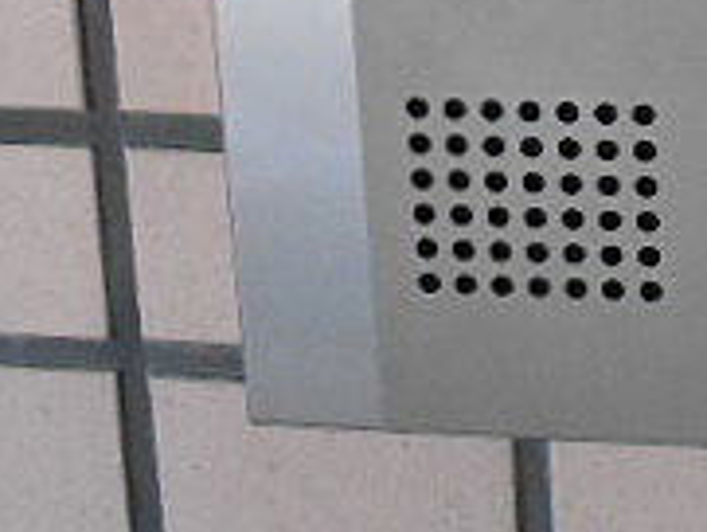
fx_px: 1880
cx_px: 742
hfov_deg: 20.5
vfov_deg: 15.0
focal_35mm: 92
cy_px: -246
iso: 800
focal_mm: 4.6
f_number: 3.2
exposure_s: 1/125
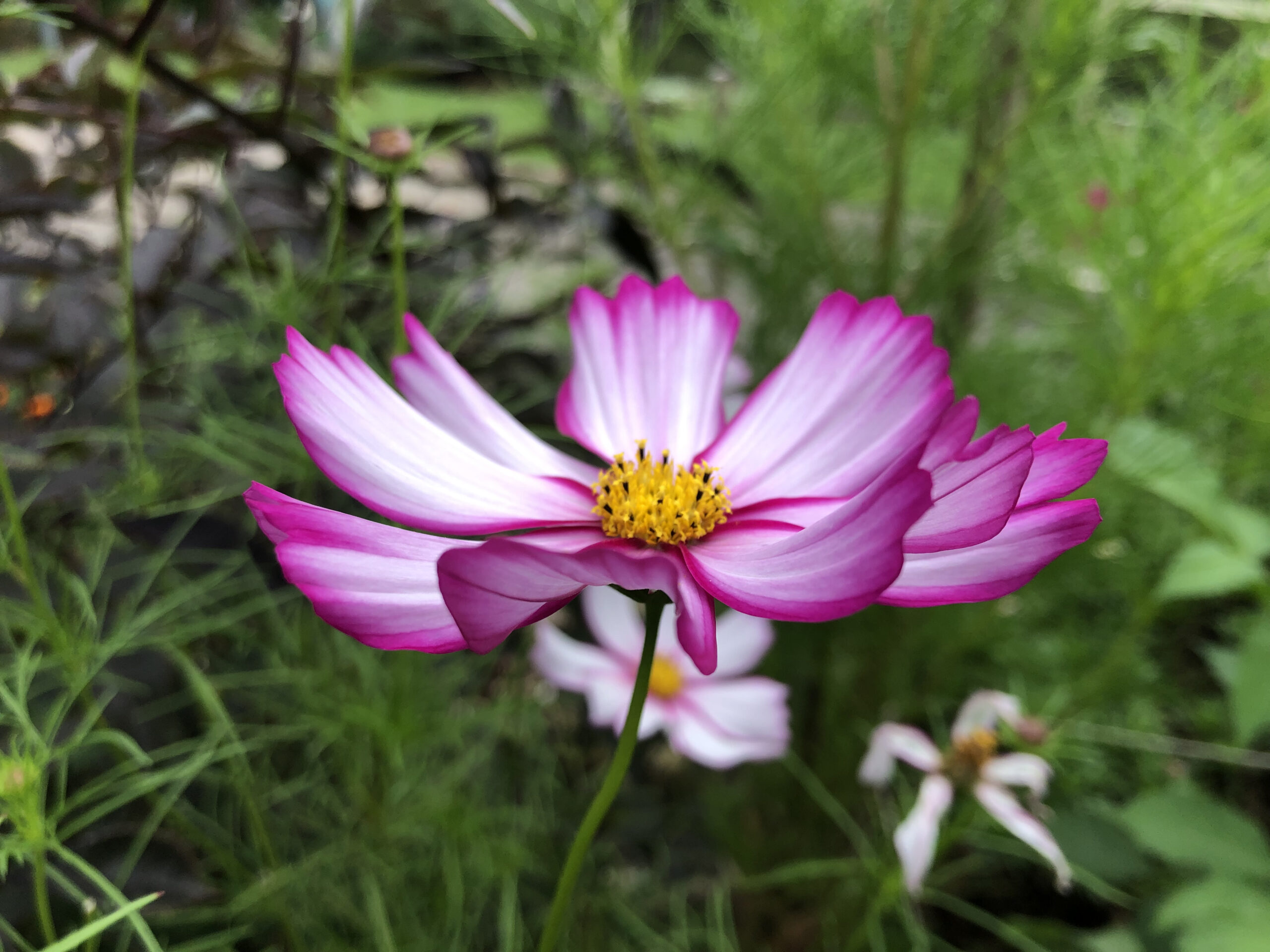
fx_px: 1027
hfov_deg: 63.4
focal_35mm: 28
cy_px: 476
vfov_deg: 49.7
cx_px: 635
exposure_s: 1/120
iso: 32
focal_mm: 3.99
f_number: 1.8
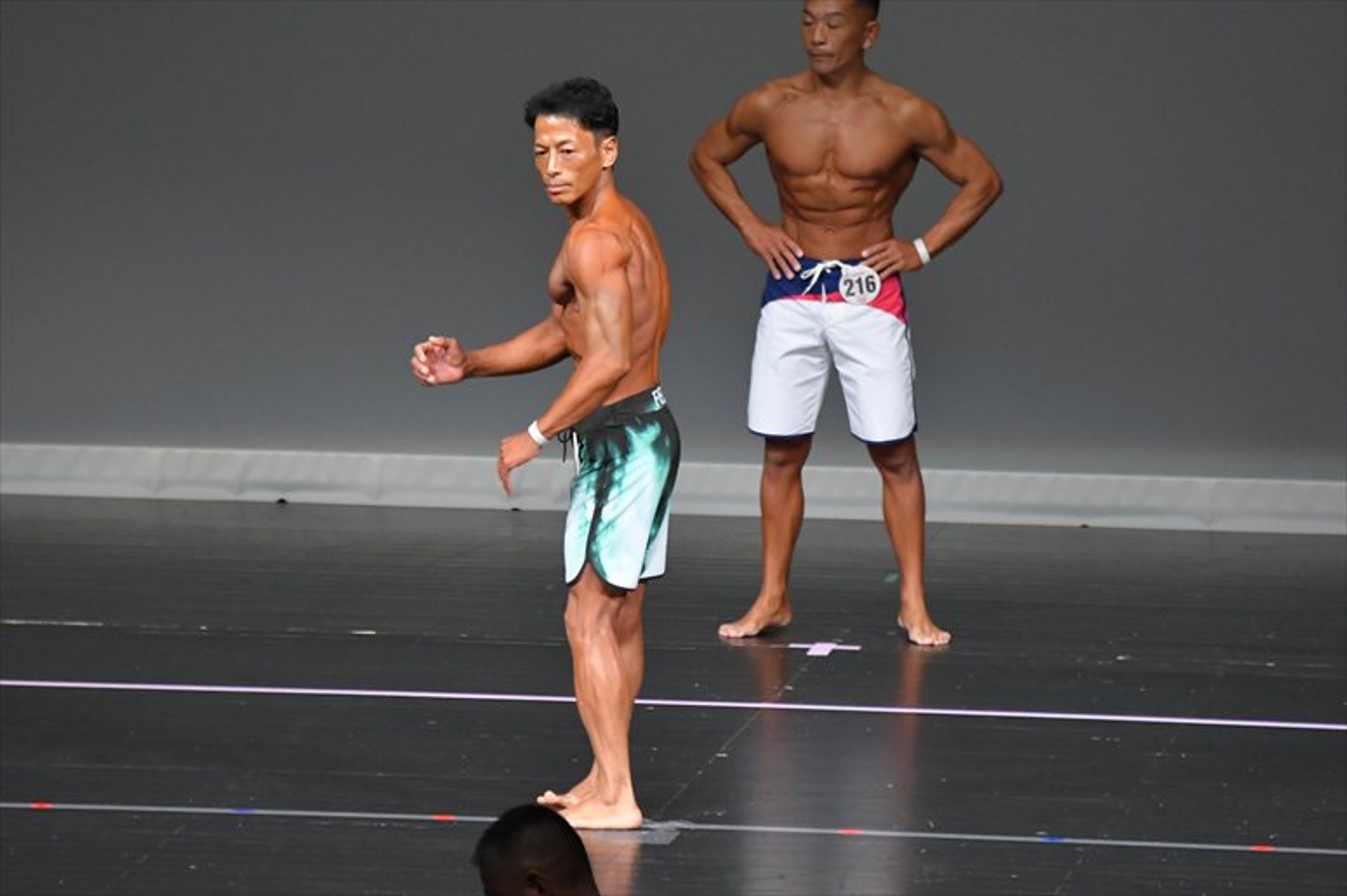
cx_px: 674
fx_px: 14025
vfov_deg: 3.7
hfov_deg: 5.5
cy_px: 448
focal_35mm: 375
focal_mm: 250
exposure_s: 1/400
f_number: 5.6
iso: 5000
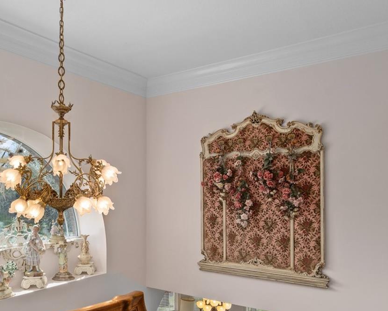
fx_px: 333
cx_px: 142
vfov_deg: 49.0
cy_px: 212
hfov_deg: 59.5
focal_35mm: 29
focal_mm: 16
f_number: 8
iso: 320
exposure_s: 1/15
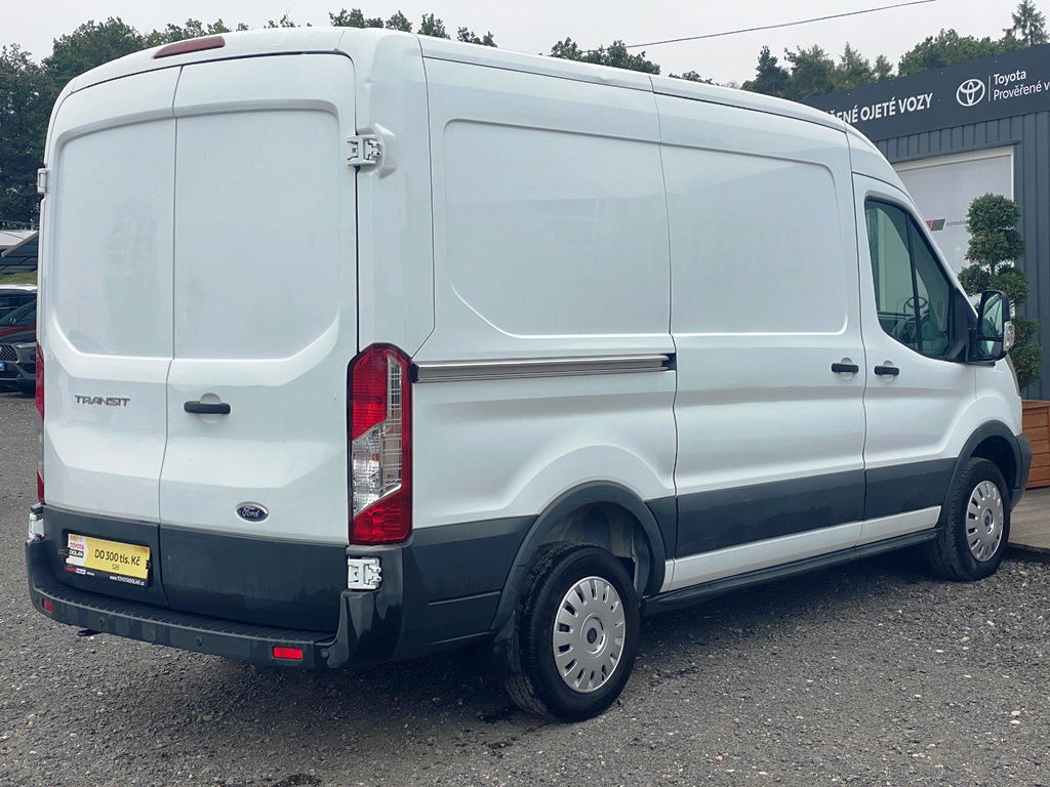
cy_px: 394
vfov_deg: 28.0
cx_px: 525
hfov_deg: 36.8
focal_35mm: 52
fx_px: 1577
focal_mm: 6
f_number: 2
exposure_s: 1/358
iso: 20
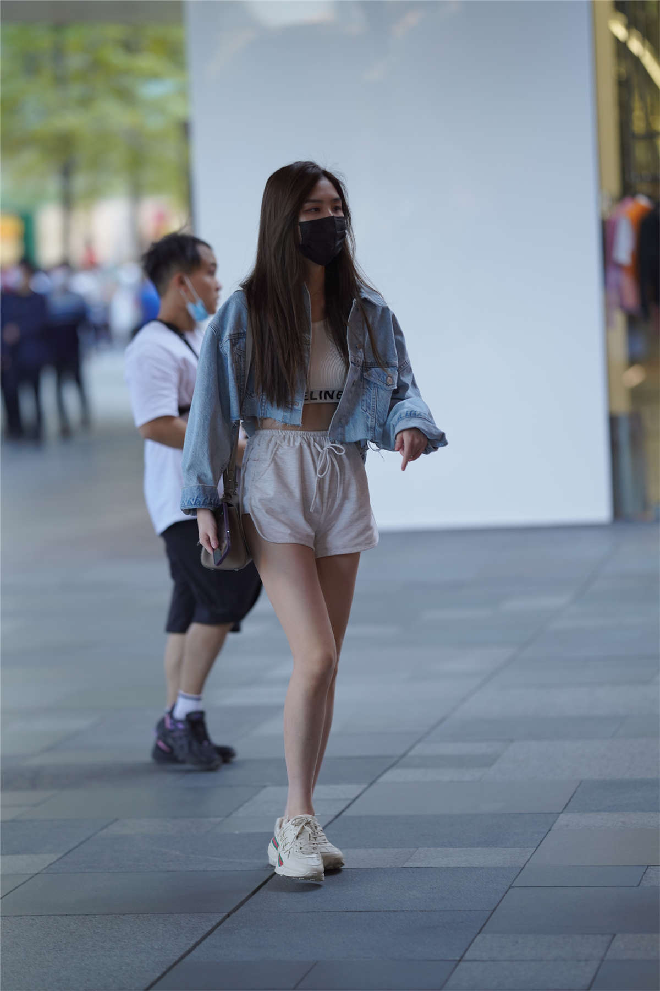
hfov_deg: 10.2
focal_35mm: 135
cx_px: 330
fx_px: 3712
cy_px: 496
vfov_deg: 15.2
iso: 400
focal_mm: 135
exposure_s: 1/400
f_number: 2.2
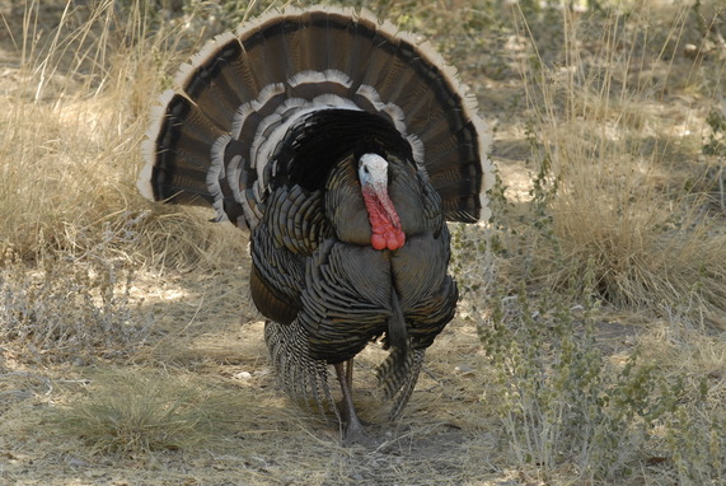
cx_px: 363
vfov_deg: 5.2
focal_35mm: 262
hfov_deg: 7.8
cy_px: 243
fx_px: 5299
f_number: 5
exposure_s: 1/400
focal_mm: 175
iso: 640
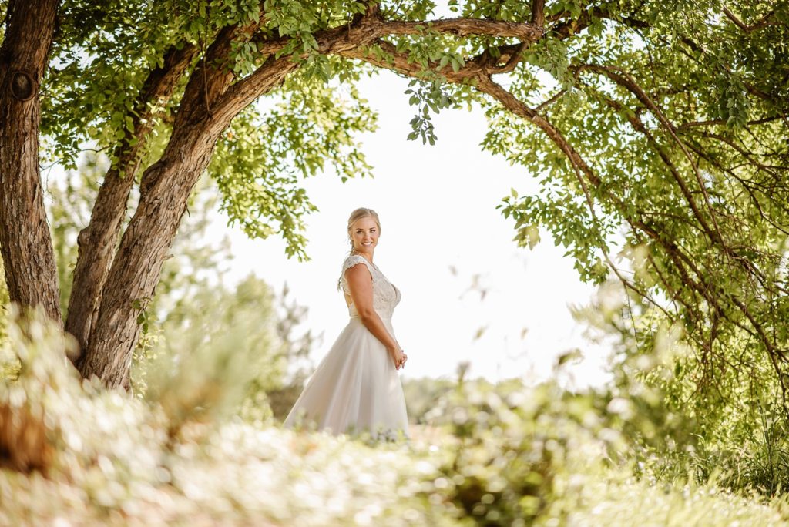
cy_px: 264
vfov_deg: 16.1
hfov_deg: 23.9
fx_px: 1864
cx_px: 394
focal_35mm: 85
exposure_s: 1/2500
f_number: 1.8
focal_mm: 85
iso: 250
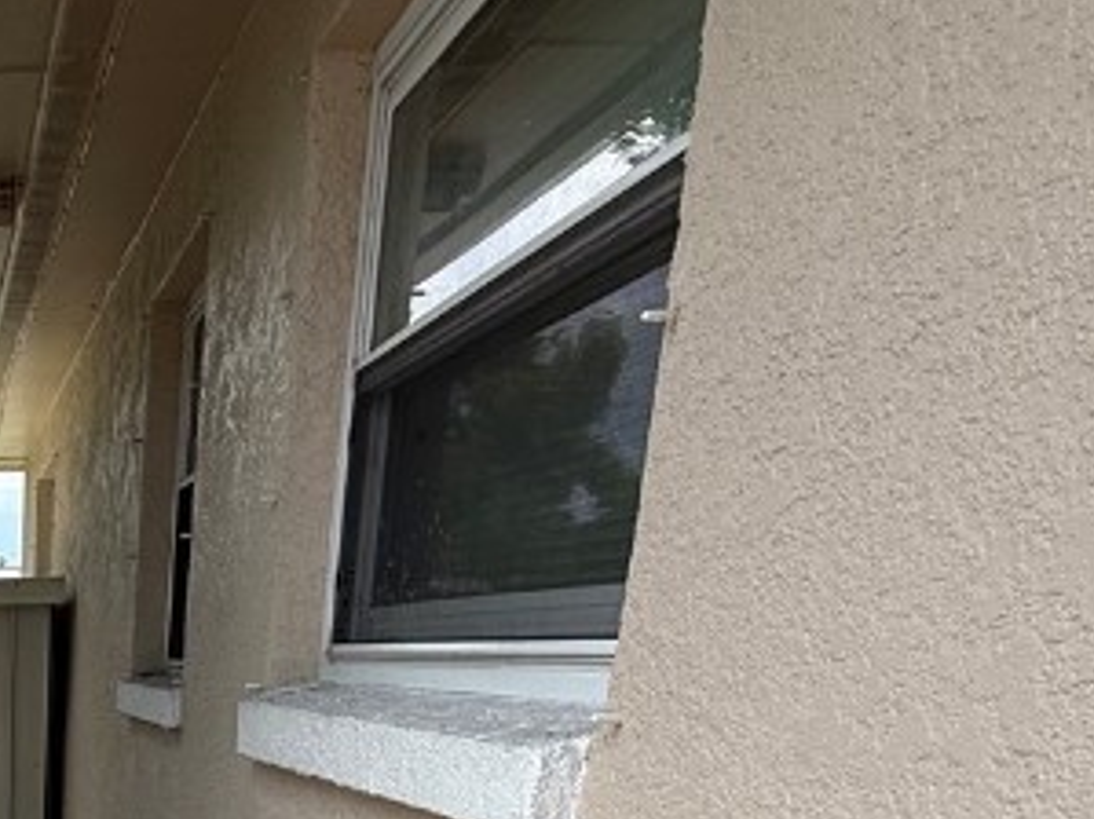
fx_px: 1516
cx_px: -201
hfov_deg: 32.9
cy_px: 1090
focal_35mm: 48
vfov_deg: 25.6
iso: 50
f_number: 2.2
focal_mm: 2.22
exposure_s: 1/374
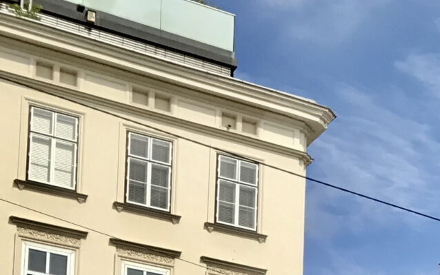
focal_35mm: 119
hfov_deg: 15.3
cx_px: 772
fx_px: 1427
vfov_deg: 10.0
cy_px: 592
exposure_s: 1/2660
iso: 20
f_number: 1.8
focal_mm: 3.99
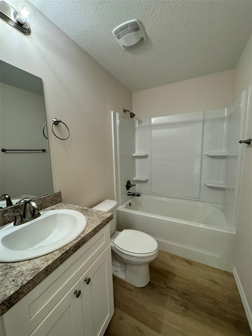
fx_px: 136
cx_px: 126
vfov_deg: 102.1
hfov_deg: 85.7
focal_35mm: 14
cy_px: 168
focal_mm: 2.22
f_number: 2.2
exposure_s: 1/120
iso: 250
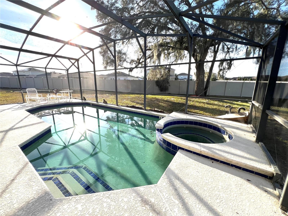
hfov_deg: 106.2
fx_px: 108
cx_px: 144
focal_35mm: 13
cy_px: 108
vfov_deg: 89.9
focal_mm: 1.57
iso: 32
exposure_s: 1/717
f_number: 1.8
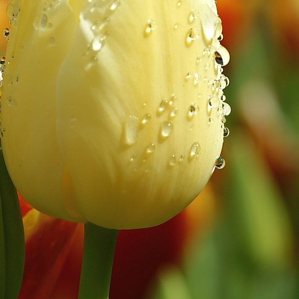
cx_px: 20
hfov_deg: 5.1
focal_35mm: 343
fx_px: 3352
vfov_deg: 5.1
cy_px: 77
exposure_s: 1/500
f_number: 8
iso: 100
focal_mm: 90
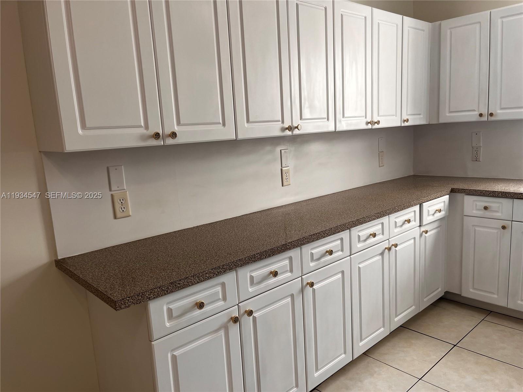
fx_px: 393
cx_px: 262
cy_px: 196
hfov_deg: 67.3
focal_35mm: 26
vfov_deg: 53.1
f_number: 1.6
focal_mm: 5.1
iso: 40
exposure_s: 1/120
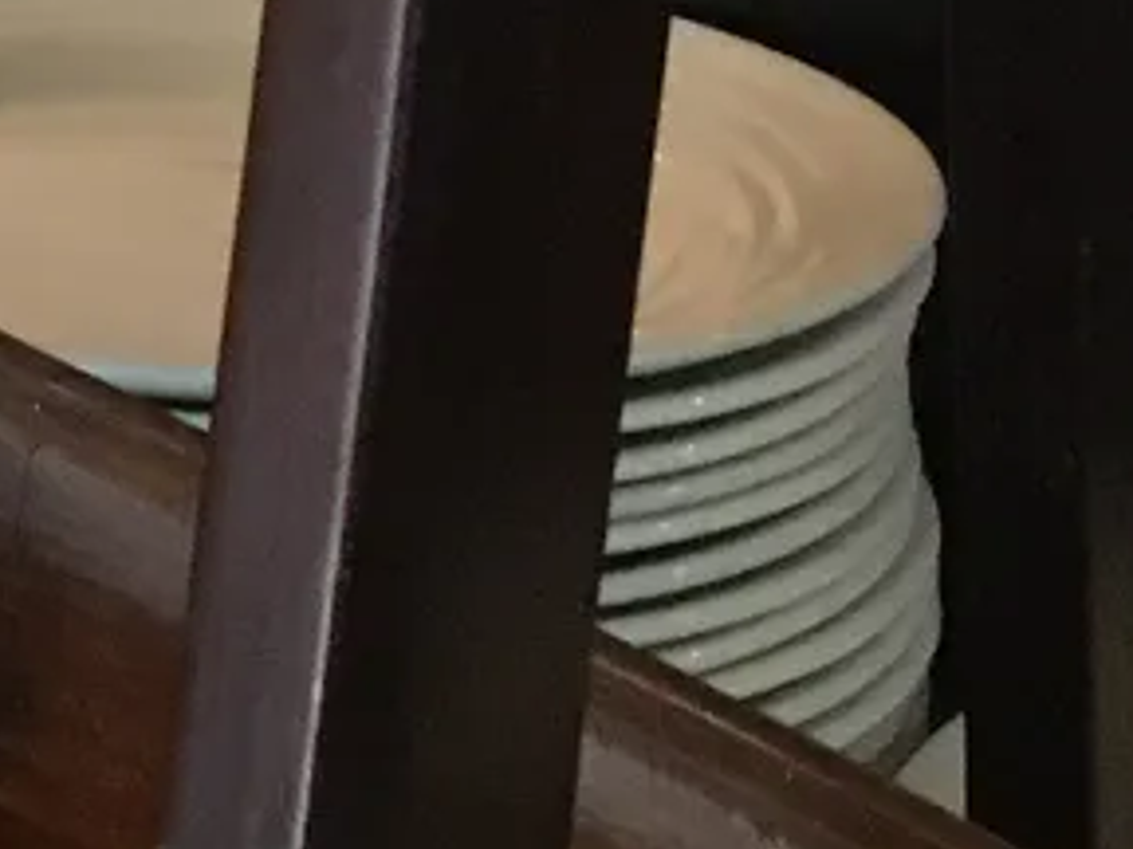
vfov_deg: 8.8
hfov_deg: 11.3
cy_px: -735
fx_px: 5270
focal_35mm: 161
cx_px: -995
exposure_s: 1/15
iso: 320
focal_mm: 4.15
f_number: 2.2
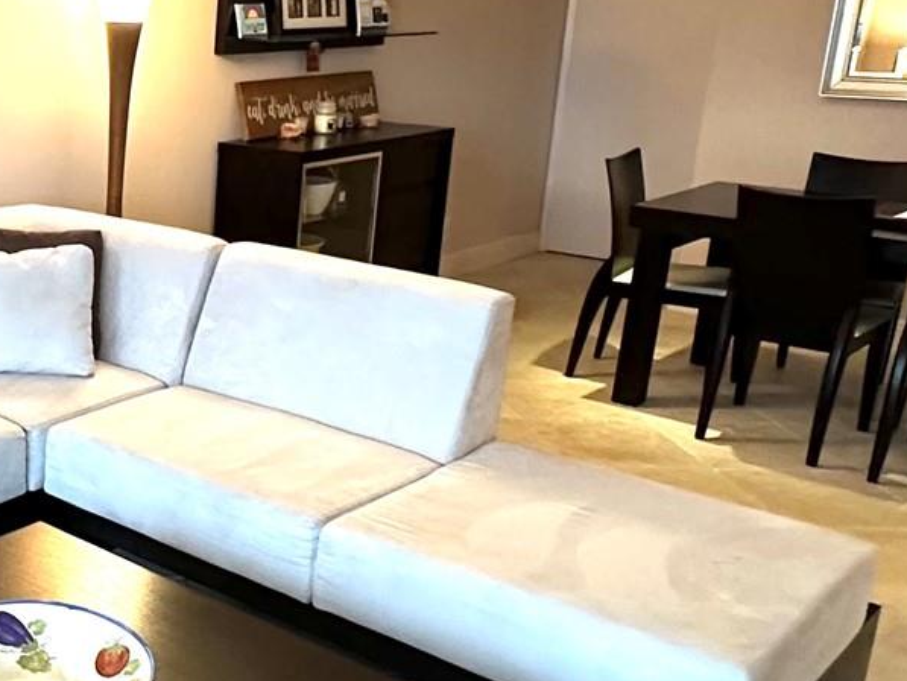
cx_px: -46
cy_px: 347
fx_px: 1258
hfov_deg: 35.1
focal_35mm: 48
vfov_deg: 30.3
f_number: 2.2
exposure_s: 1/60
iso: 400
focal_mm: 2.22
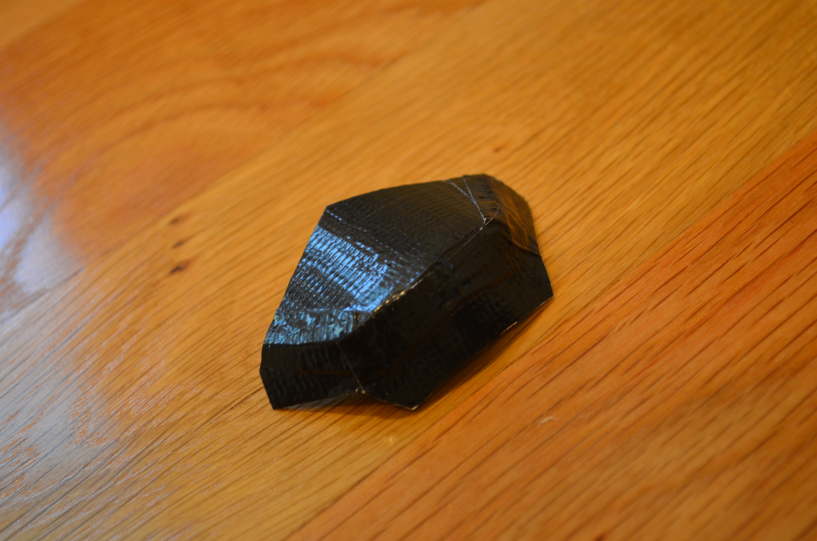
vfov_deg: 18.8
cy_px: 270
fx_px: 1631
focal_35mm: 72
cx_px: 408
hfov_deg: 28.1
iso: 1000
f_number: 5.3
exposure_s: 1/30
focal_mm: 48
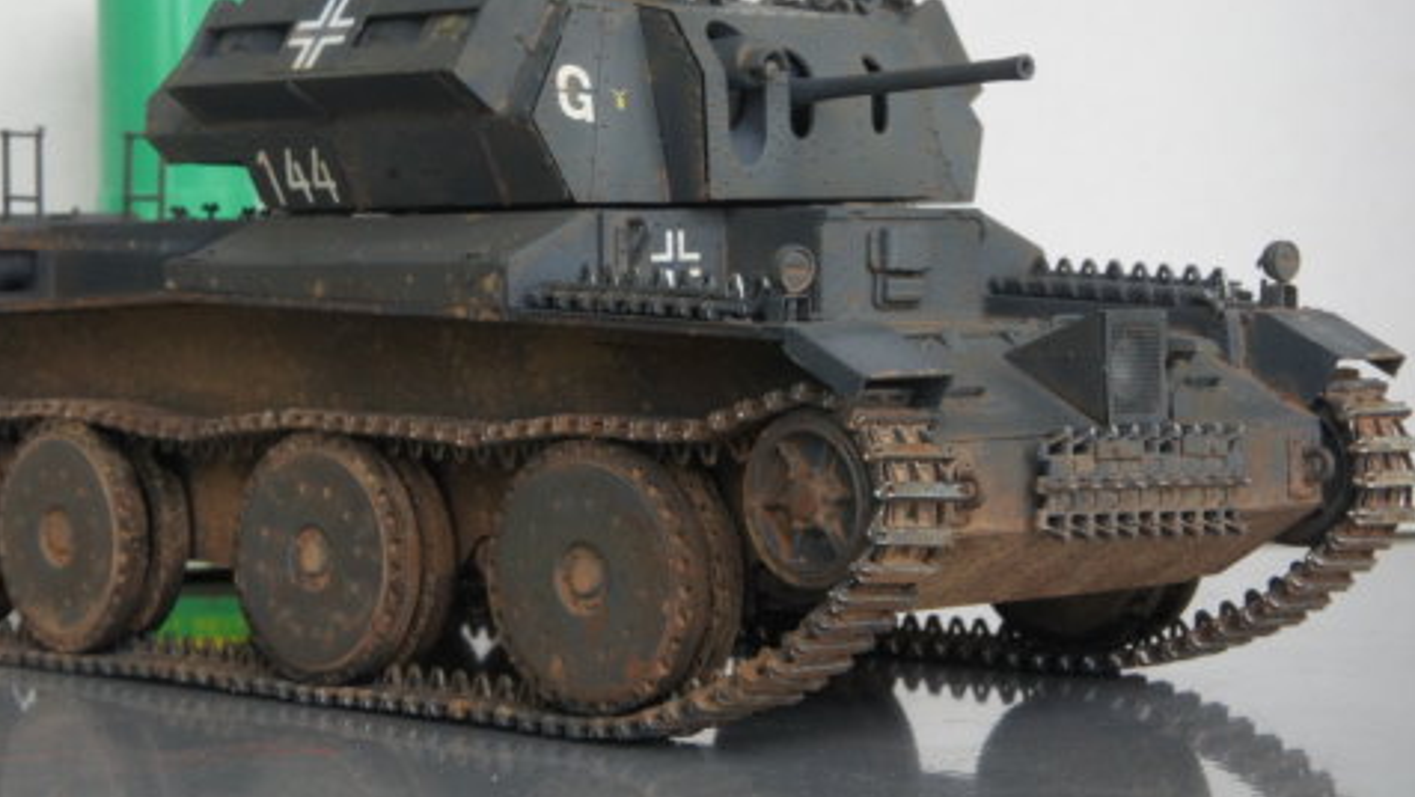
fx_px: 3265
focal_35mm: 87
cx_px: 550
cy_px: 296
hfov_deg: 24.4
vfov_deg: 13.9
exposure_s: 1/25
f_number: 22
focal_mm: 44
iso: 1600
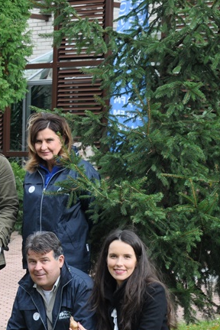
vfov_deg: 15.1
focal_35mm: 135
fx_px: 1237
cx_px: -144
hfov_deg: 9.8
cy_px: 241
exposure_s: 1/125
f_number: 5.6
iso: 250
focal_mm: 38
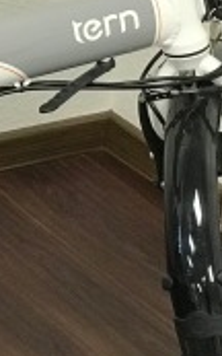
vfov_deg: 10.2
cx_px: -337
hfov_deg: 6.1
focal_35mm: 204
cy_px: 45
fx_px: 1976
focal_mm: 6.6
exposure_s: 1/50
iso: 80
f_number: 2.8
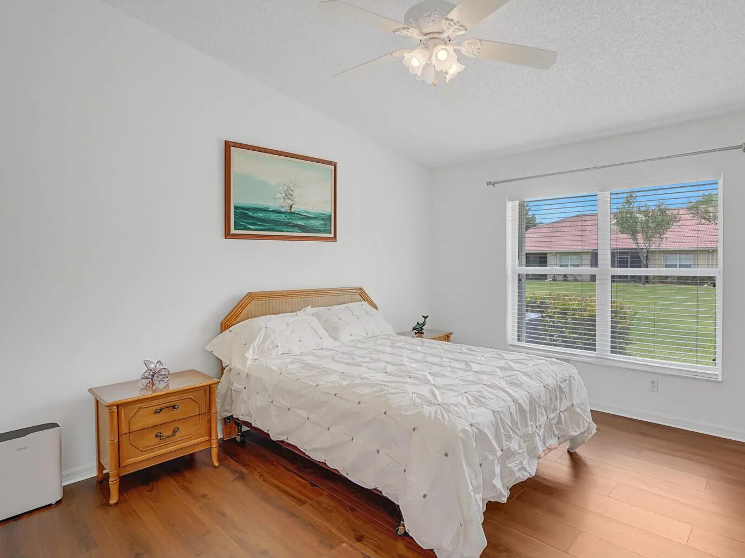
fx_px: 387
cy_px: 268
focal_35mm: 18
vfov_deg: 71.6
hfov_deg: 87.1
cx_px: 430
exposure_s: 1/100
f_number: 7.1
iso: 800
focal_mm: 16
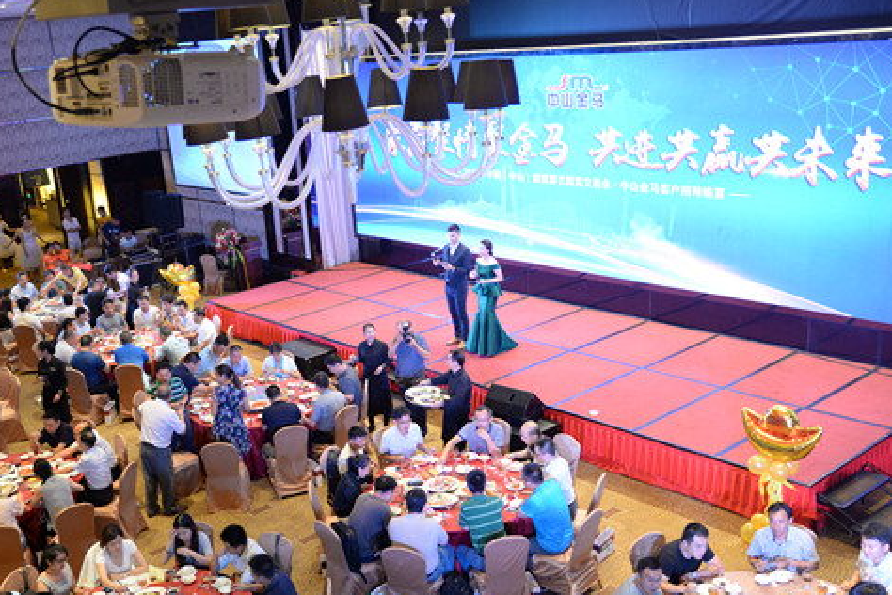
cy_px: 360
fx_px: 966
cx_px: 337
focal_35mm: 39
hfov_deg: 49.1
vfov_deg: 34.1
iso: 1250
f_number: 4
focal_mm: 28
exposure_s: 1/40
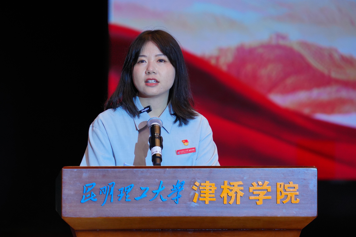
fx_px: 2334
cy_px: 124
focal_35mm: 236
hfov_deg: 8.7
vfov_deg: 5.8
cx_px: 149
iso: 1600
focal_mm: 200
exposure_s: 1/160
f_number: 5.6
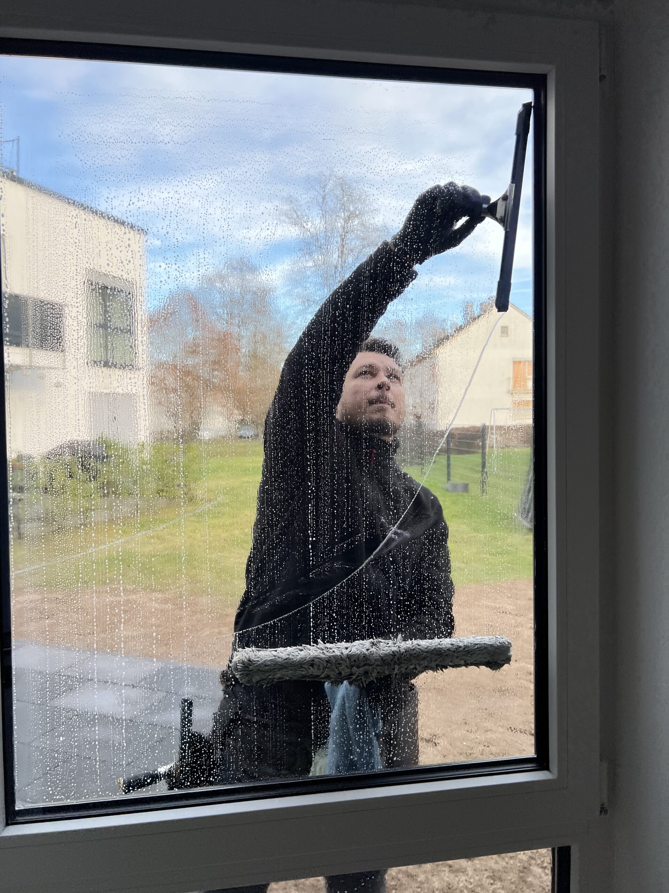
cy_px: 446
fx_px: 670
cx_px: 334
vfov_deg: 67.3
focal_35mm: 26
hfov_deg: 53.1
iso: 50
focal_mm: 5.7
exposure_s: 1/581
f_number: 1.5
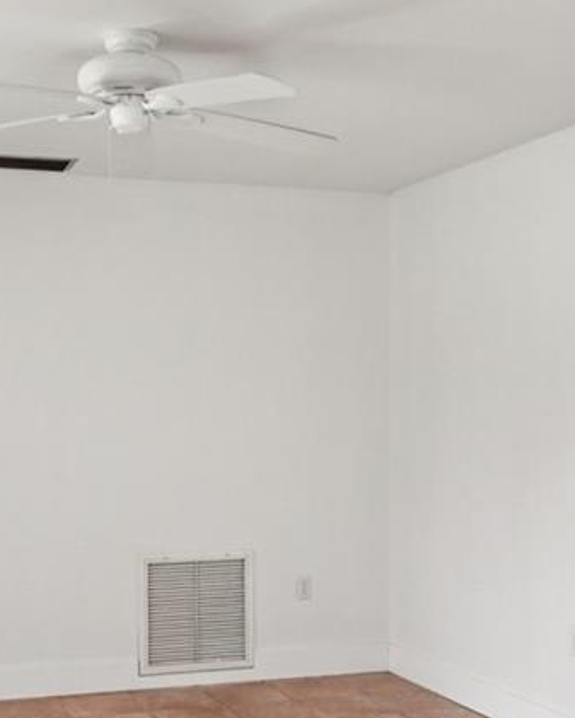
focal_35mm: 59
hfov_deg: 25.7
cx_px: 184
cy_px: 384
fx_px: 1250
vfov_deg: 32.1
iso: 400
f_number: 8
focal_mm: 16.5
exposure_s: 1/25
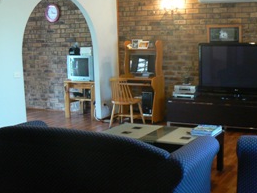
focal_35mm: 56
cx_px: 165
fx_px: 416
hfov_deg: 34.1
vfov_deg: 26.1
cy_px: 103
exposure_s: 1/13
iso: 200
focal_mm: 6
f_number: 2.8
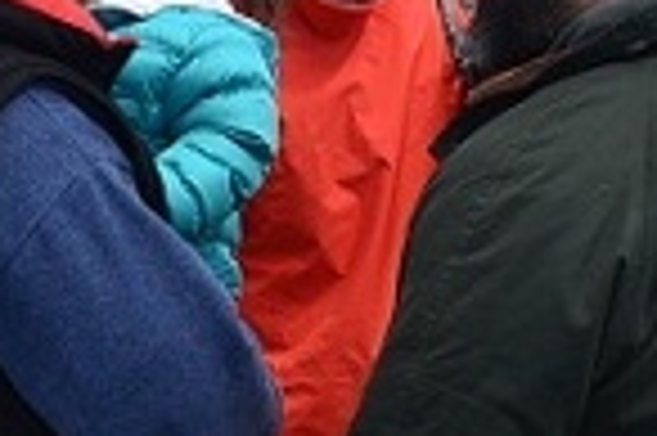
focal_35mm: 239
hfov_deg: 8.6
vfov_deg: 5.7
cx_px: 637
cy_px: -281
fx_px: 4357
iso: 220
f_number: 10
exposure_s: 1/250
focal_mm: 30
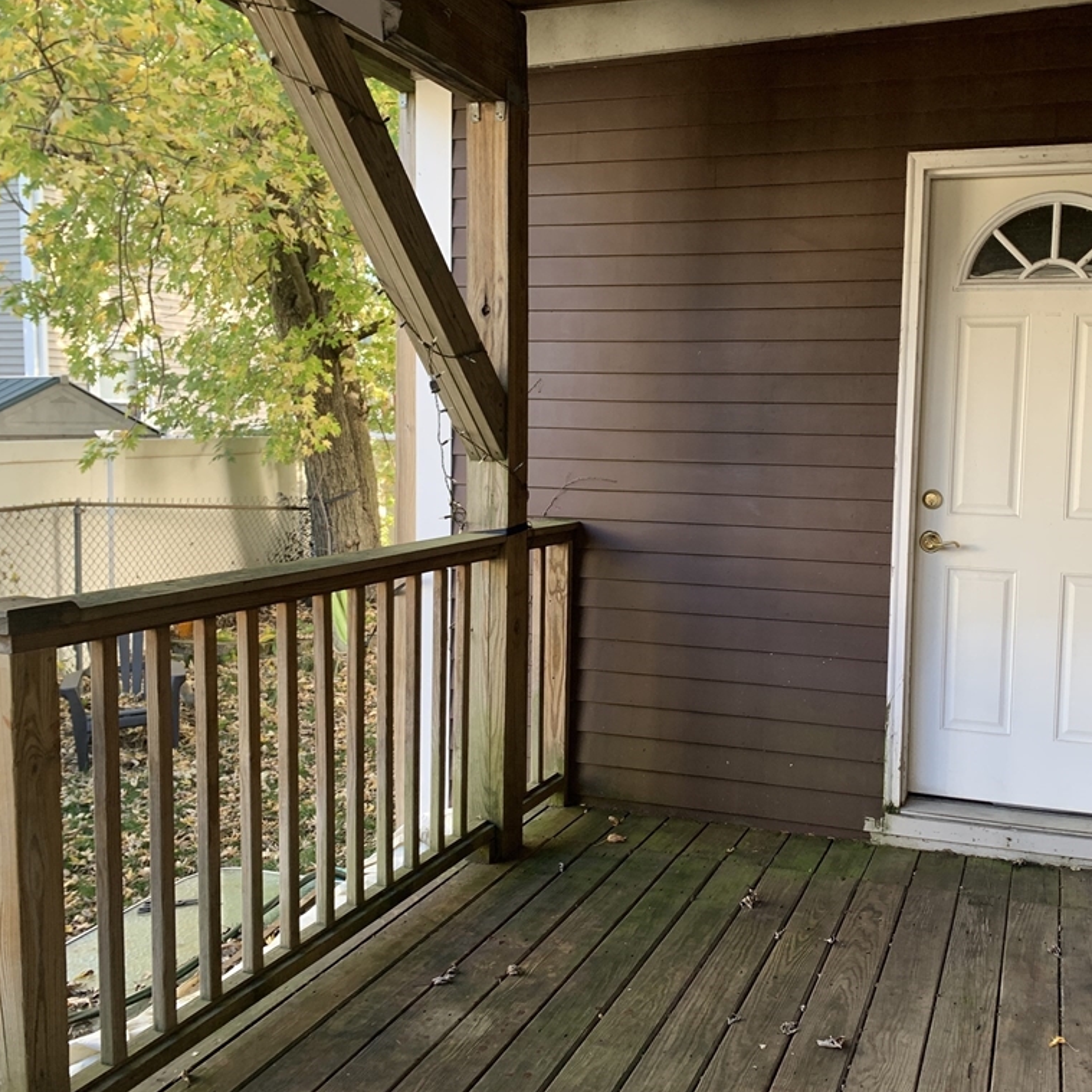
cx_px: 701
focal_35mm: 31
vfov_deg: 52.5
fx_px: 1106
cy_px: 541
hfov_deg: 51.8
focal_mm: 4.25
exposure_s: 1/121
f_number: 1.8
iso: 80
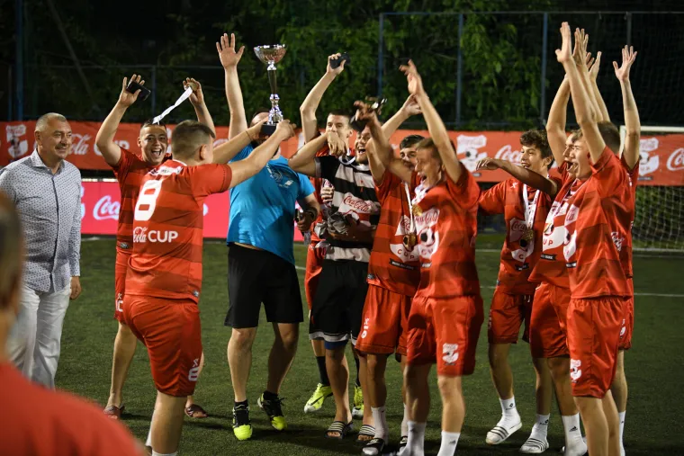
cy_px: 228
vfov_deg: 19.5
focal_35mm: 70
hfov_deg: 28.8
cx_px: 342
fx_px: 1330
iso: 4000
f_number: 2.8
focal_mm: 70
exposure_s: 1/160
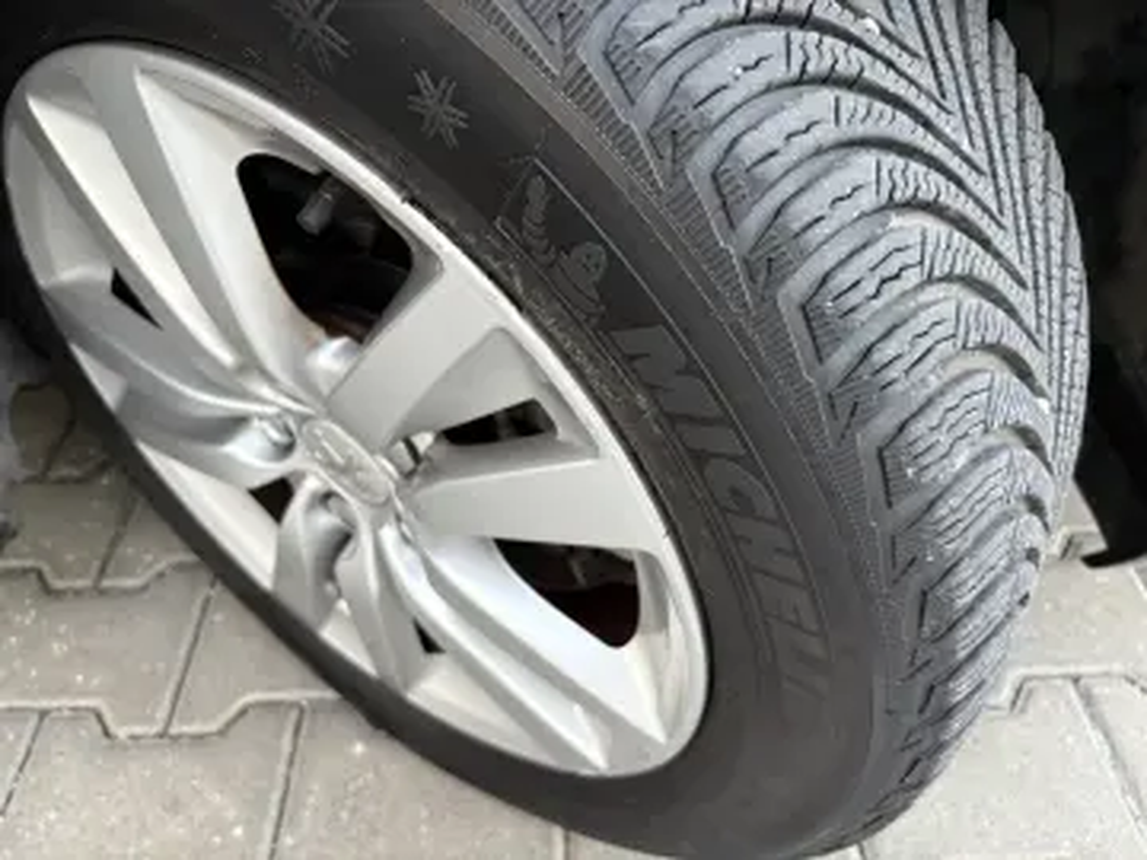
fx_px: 862
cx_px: 574
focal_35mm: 26
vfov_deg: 53.1
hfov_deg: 67.3
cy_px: 430
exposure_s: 1/60
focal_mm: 5.96
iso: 250
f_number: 1.6
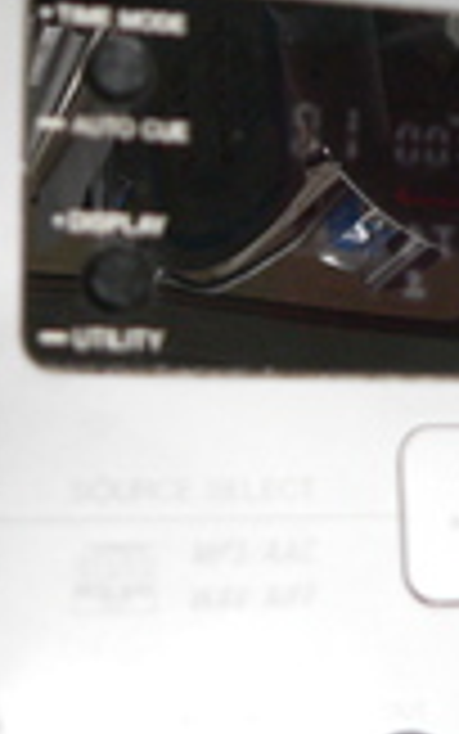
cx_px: 468
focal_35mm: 89
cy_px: 191
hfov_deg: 14.4
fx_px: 1780
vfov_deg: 23.1
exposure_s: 1/20
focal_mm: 6
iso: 200
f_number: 2.8
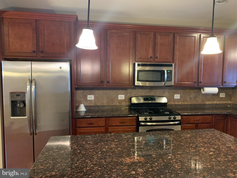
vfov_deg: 53.1
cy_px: 89
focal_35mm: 26
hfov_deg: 67.3
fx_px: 178
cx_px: 118
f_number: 1.8
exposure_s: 1/30
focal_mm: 4.25
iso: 400
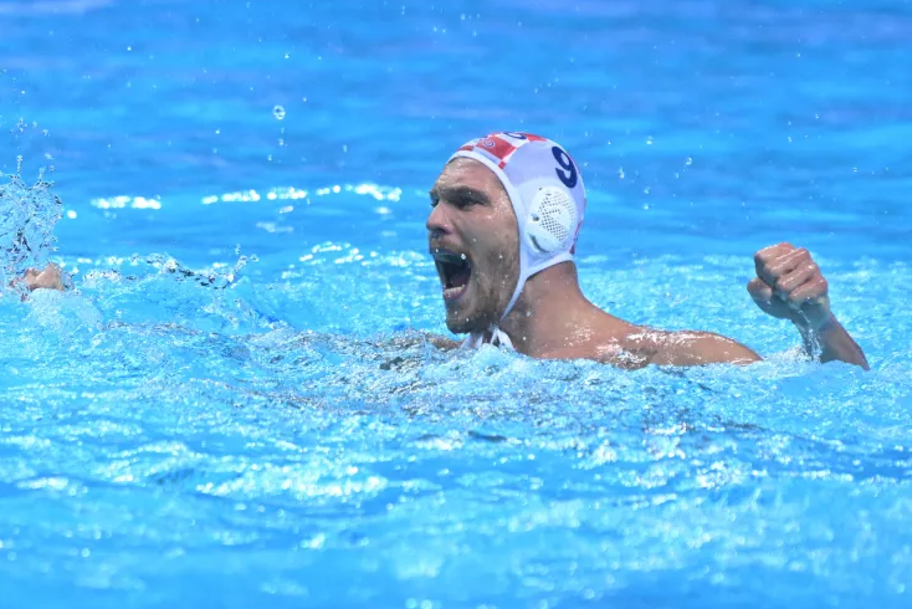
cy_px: 300
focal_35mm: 207
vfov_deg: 6.6
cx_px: 450
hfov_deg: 9.9
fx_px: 5246
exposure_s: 1/3200
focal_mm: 200
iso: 4000
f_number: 4
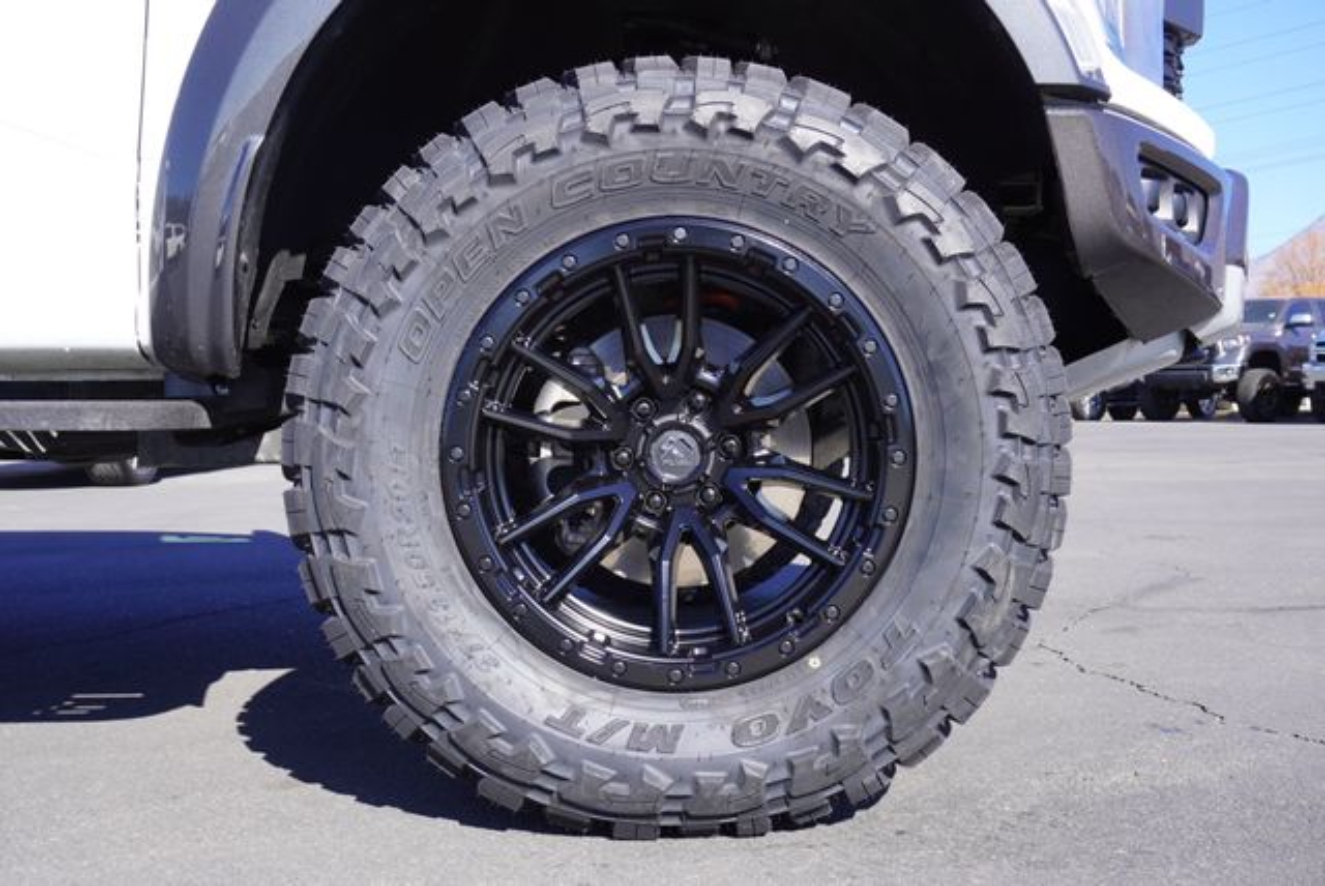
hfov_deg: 51.2
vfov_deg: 35.6
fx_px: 1381
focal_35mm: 38
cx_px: 662
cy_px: 443
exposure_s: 1/100
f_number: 8
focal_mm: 25
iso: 100
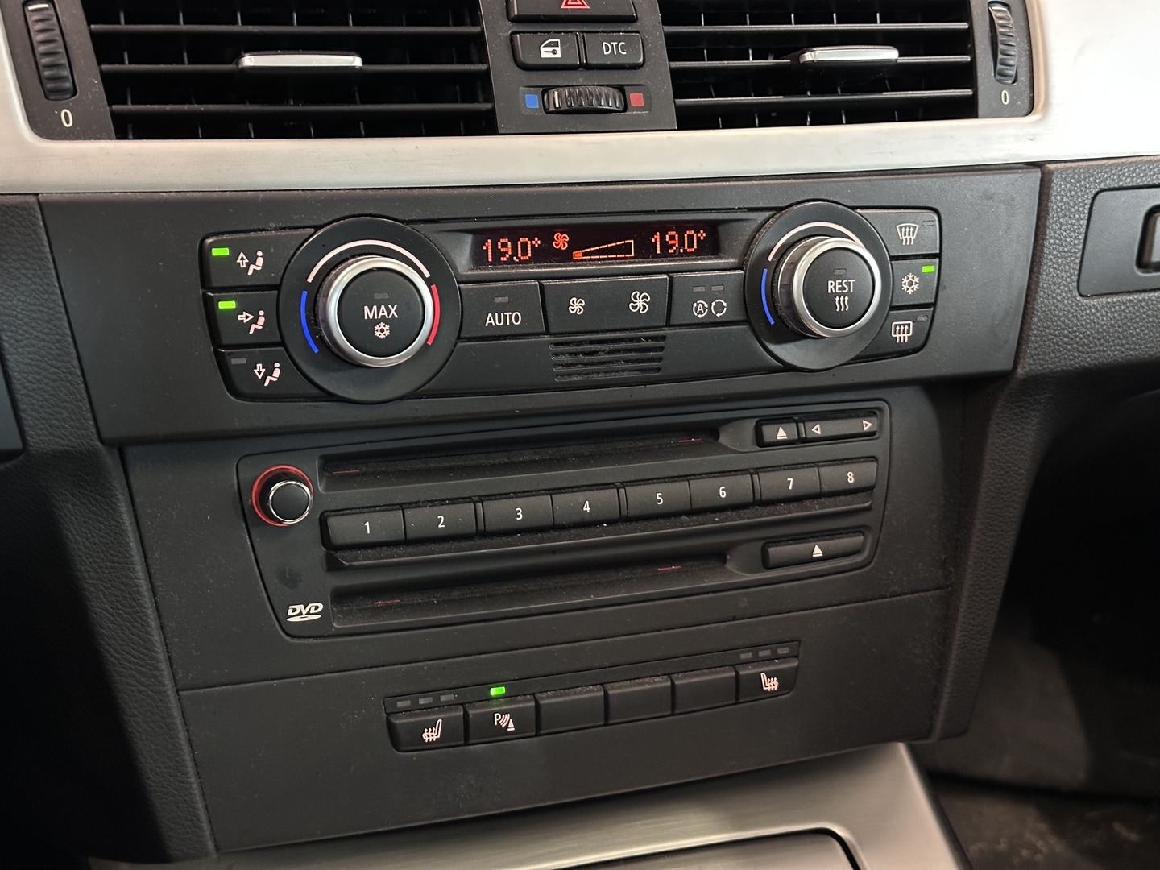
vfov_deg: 30.3
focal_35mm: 48
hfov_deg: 39.7
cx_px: 580
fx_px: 1609
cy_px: 435
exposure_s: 1/29
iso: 640
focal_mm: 6.86
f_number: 1.78
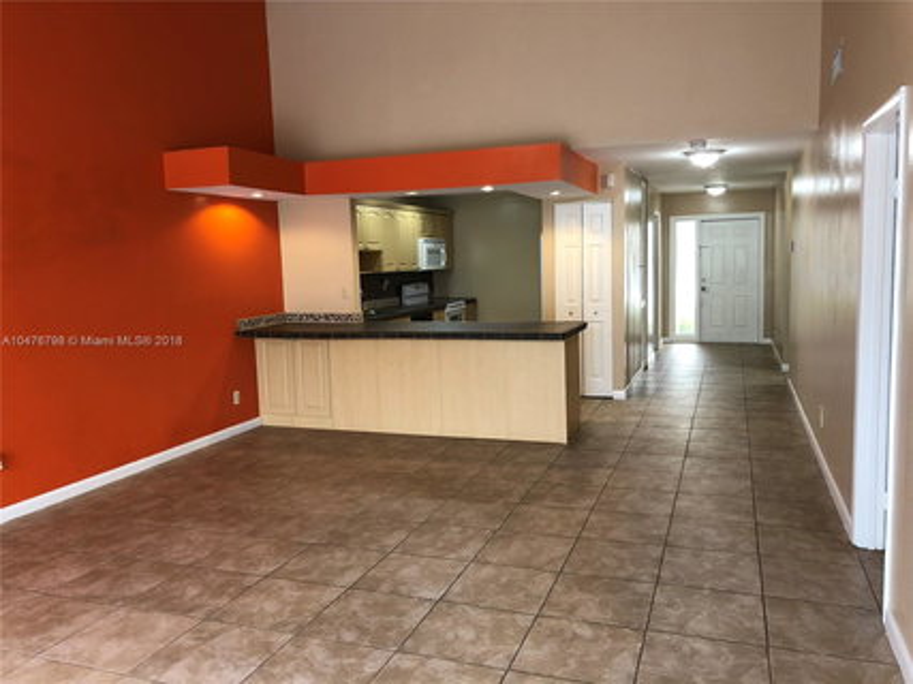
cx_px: 456
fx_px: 738
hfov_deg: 63.5
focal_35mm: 28
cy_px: 342
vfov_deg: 49.7
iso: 40
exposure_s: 1/17
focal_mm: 4
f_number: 1.8
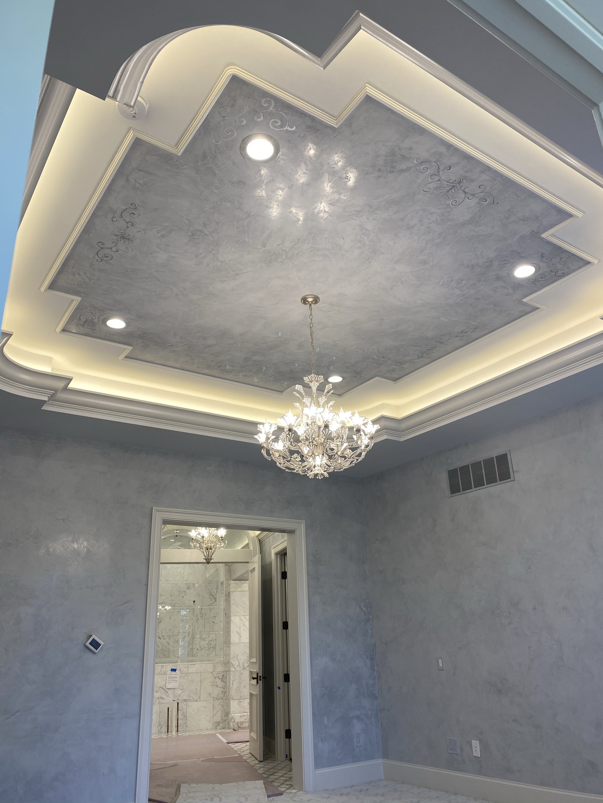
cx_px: 302
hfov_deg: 53.1
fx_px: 604
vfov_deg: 67.3
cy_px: 402
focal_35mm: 26
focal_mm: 4.25
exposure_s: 1/120
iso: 50
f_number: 1.8
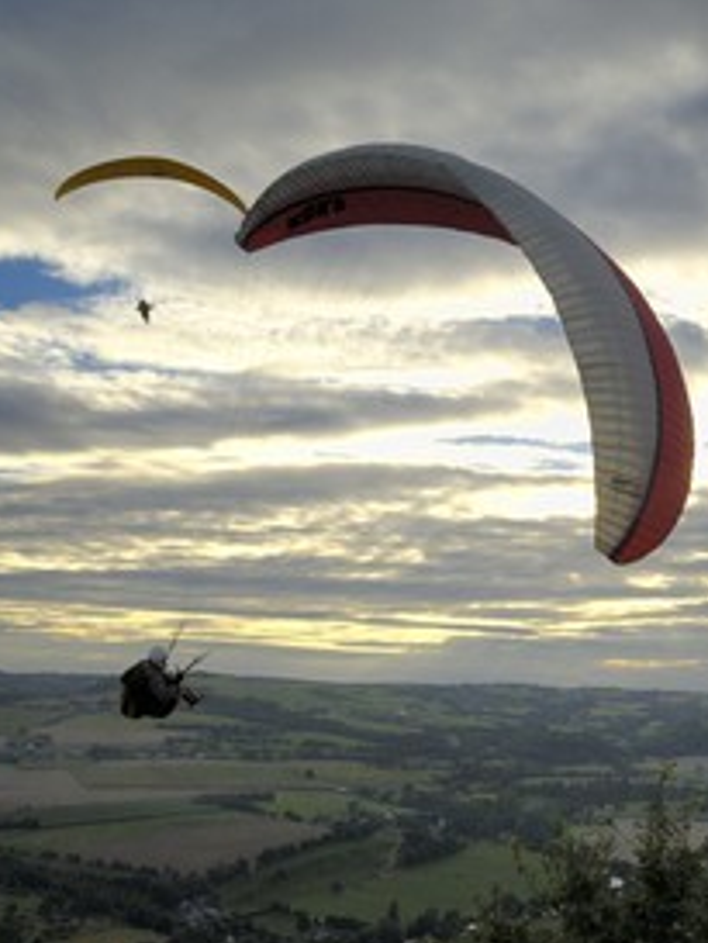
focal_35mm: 38
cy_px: 480
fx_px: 1028
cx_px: 575
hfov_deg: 36.6
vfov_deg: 49.3
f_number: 13
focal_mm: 17
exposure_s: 1/200
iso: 100
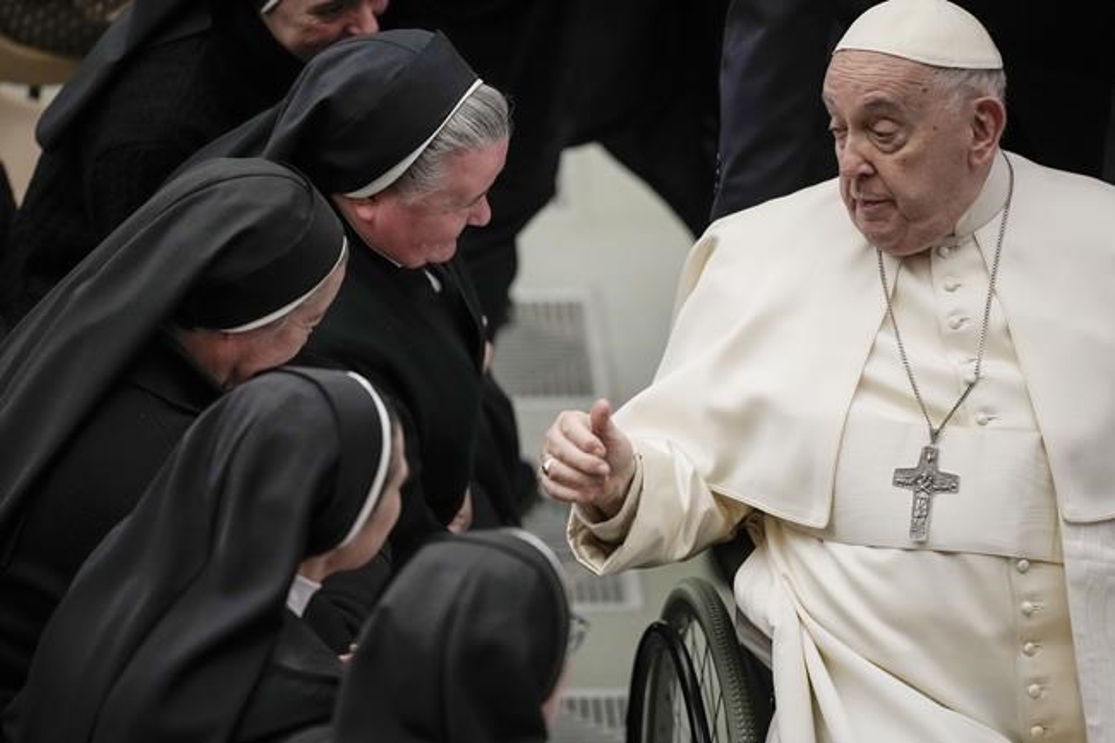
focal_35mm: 300
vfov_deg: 4.6
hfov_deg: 6.9
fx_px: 9289
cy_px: 372
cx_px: 558
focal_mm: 300
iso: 3200
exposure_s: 1/400
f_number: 2.8
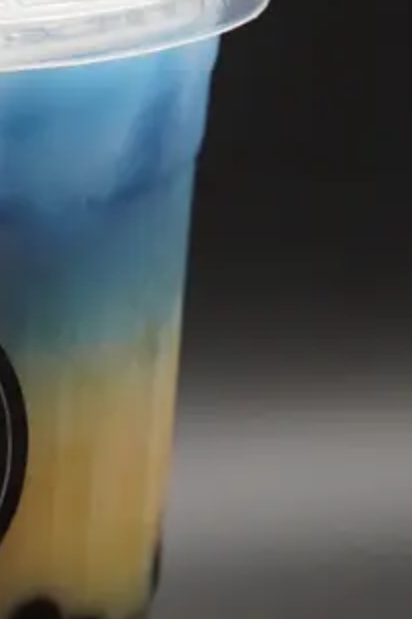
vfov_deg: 4.7
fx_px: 7467
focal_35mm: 435
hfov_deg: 3.2
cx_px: -136
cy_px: 62
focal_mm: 75
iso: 800
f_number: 4.5
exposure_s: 1/400
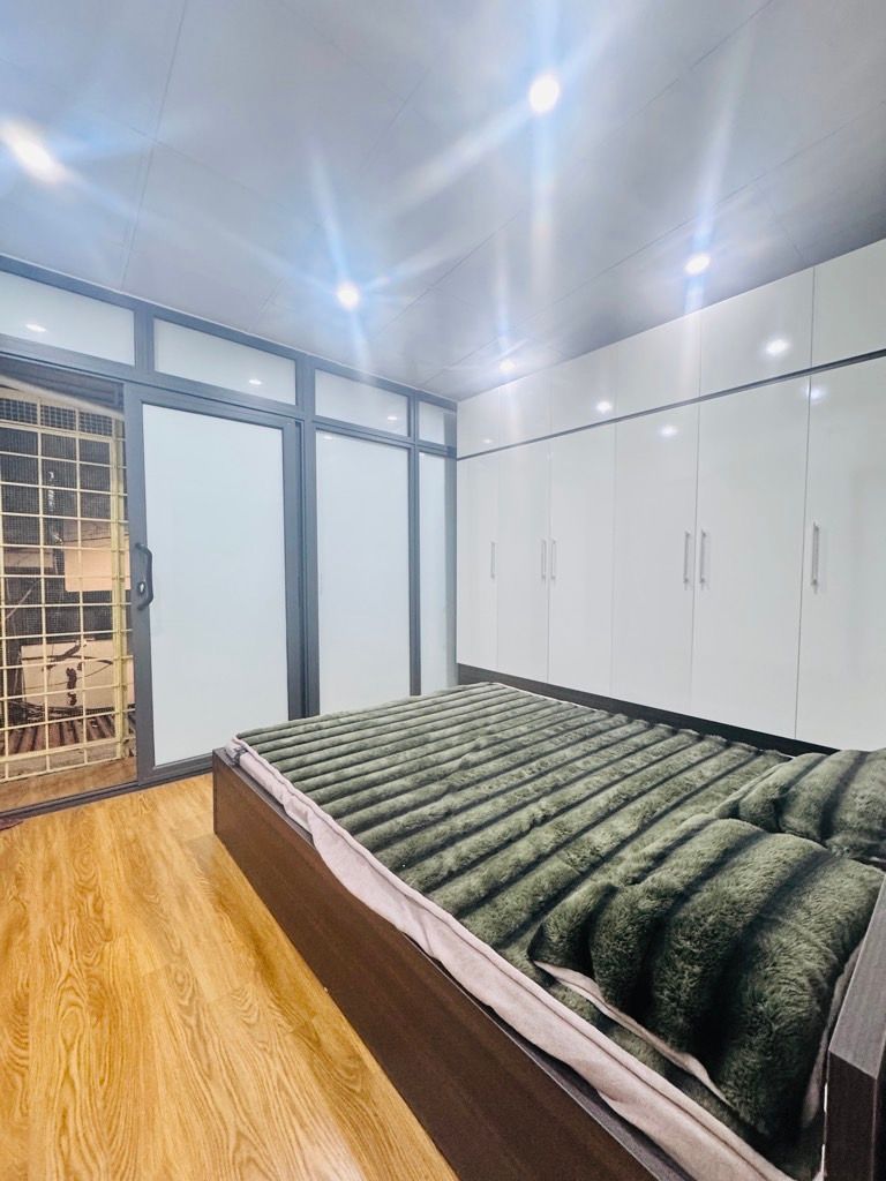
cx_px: 443
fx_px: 478
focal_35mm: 14
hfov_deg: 85.7
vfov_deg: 102.1
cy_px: 590
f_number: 2.2
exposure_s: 1/50
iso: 320
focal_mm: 2.22
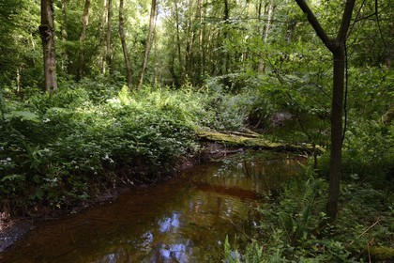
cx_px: 197
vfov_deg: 53.1
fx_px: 263
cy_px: 132
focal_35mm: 24
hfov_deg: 73.7
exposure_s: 1/60
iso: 800
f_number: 7.1
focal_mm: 24
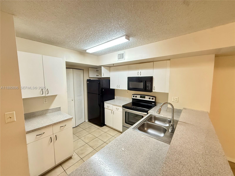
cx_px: 118
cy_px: 88
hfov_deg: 102.1
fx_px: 95
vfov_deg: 85.7
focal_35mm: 14
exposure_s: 1/60
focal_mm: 2.22
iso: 640
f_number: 2.2
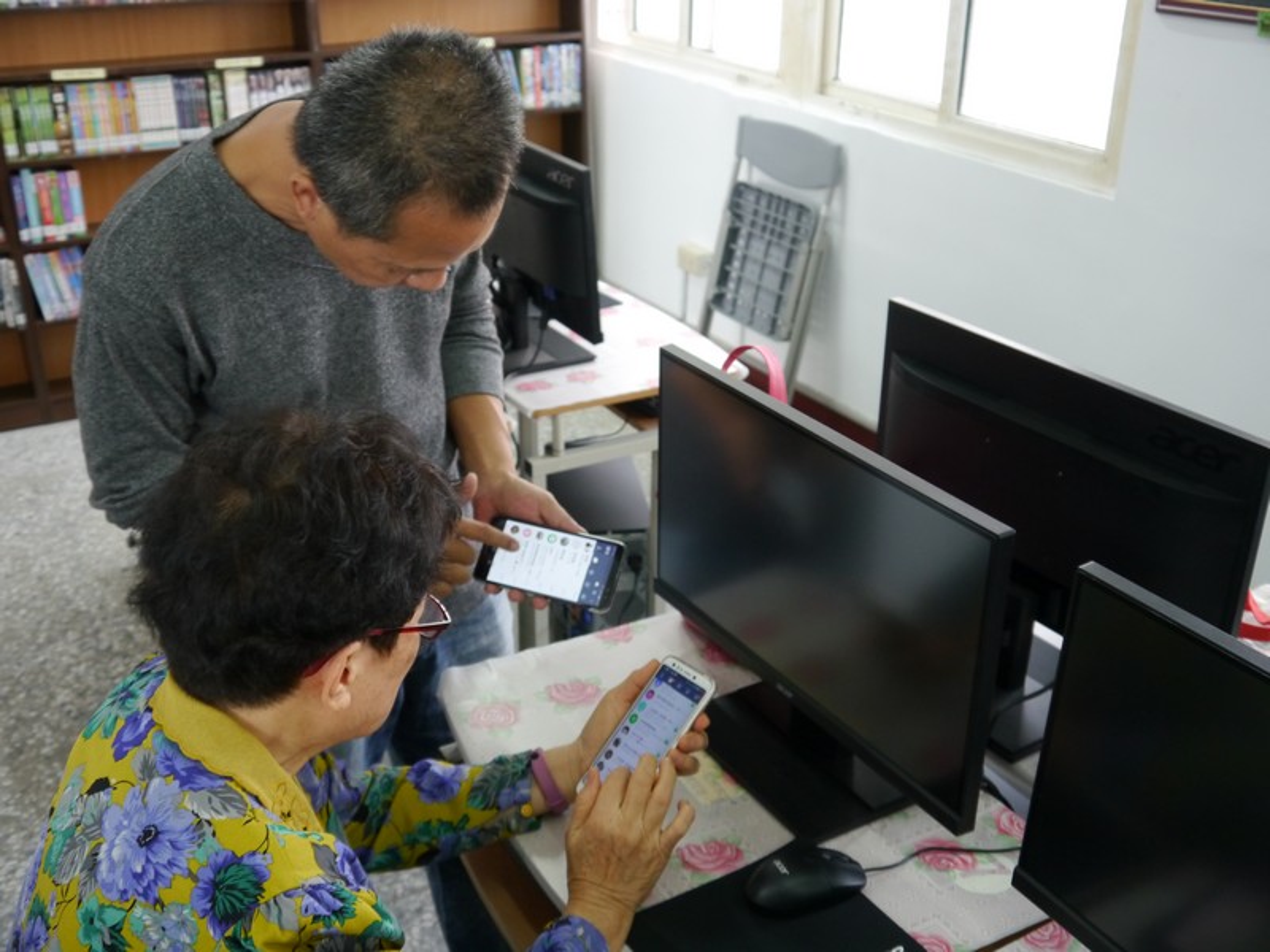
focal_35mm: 40
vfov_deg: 36.0
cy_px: 476
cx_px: 635
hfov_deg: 46.8
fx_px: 1468
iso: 800
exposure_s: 1/60
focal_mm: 20
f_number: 4.2
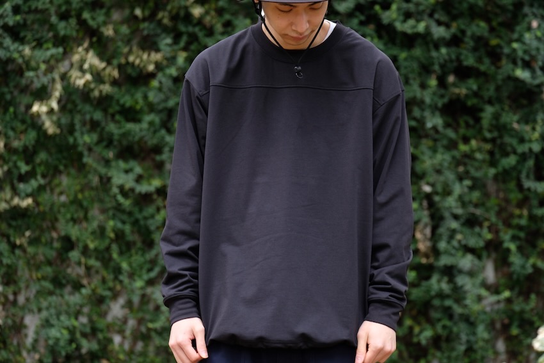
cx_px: 272
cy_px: 182
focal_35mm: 192
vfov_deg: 7.2
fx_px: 2902
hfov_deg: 10.7
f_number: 5.8
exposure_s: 1/120
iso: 800
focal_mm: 127.9
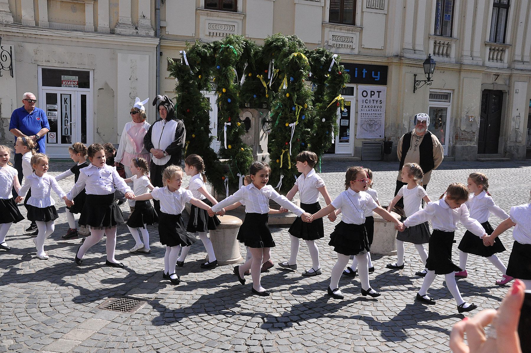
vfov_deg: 36.8
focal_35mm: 36
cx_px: 266
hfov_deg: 53.2
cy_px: 176
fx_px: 530
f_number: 7.1
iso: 1600
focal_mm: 24
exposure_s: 1/3200
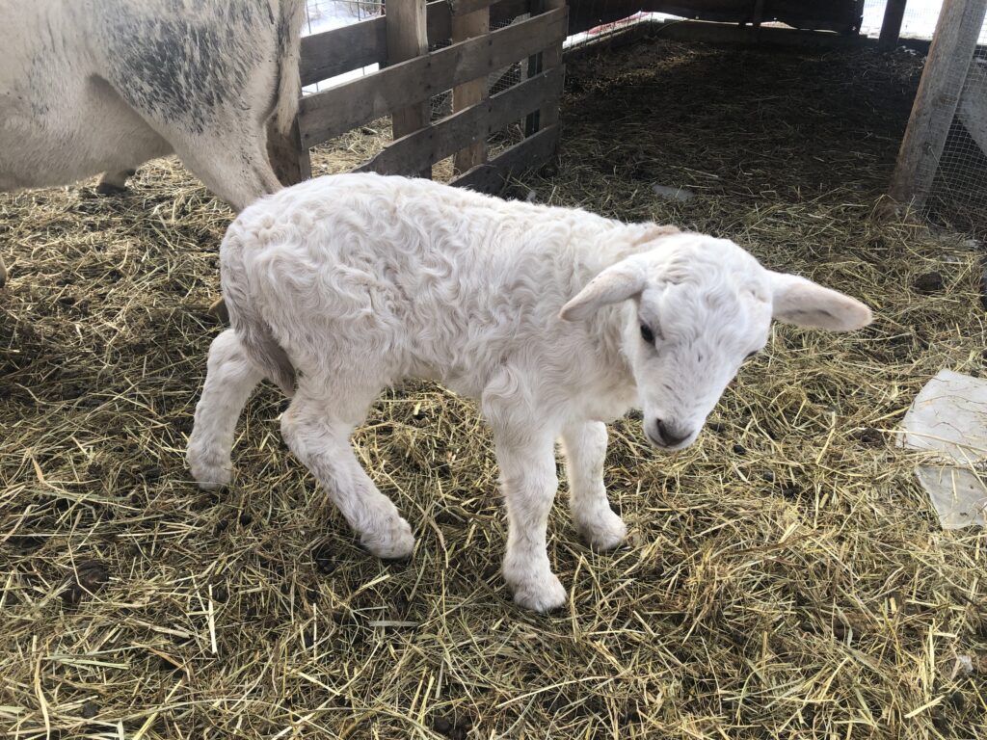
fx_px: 798
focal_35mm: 28
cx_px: 494
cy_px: 370
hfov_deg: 63.4
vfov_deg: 49.7
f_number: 1.8
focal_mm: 4
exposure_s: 1/527
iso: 20
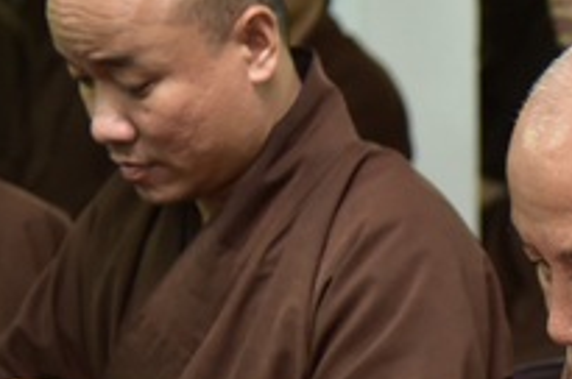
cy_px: 354
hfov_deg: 10.2
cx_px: 795
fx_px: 3125
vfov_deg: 6.9
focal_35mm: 197
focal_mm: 62
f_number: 4
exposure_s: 1/40
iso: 1250
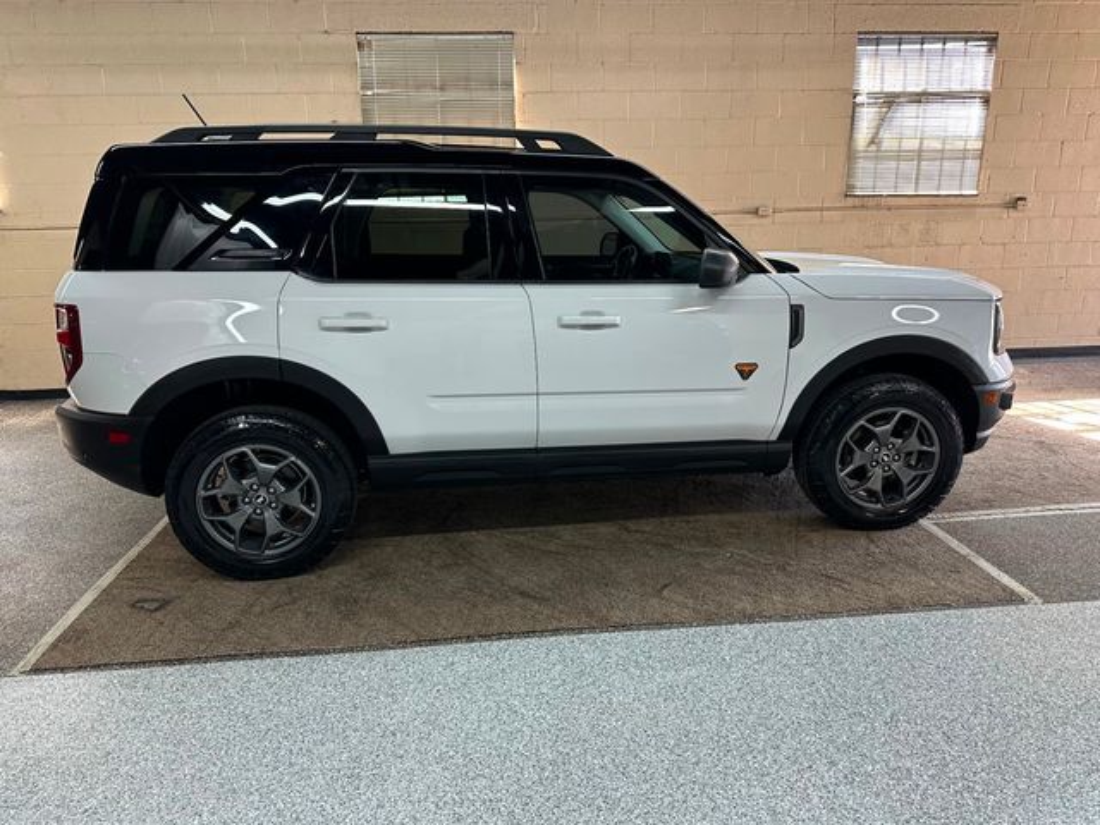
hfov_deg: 71.6
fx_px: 763
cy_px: 412
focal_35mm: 24
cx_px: 550
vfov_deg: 56.8
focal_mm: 6.86
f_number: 1.78
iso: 125
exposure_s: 1/60
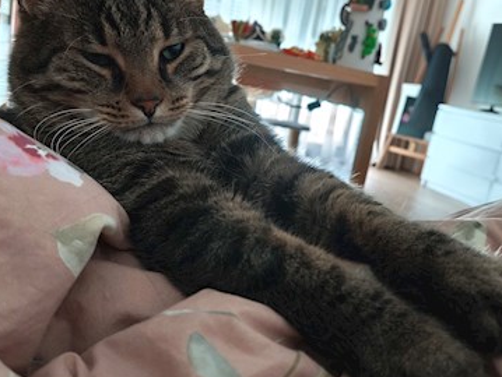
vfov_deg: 44.2
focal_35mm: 32
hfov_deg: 56.7
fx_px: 465
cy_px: 184
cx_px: 267
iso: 3200
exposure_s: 1/25
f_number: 1.7
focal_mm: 5.35
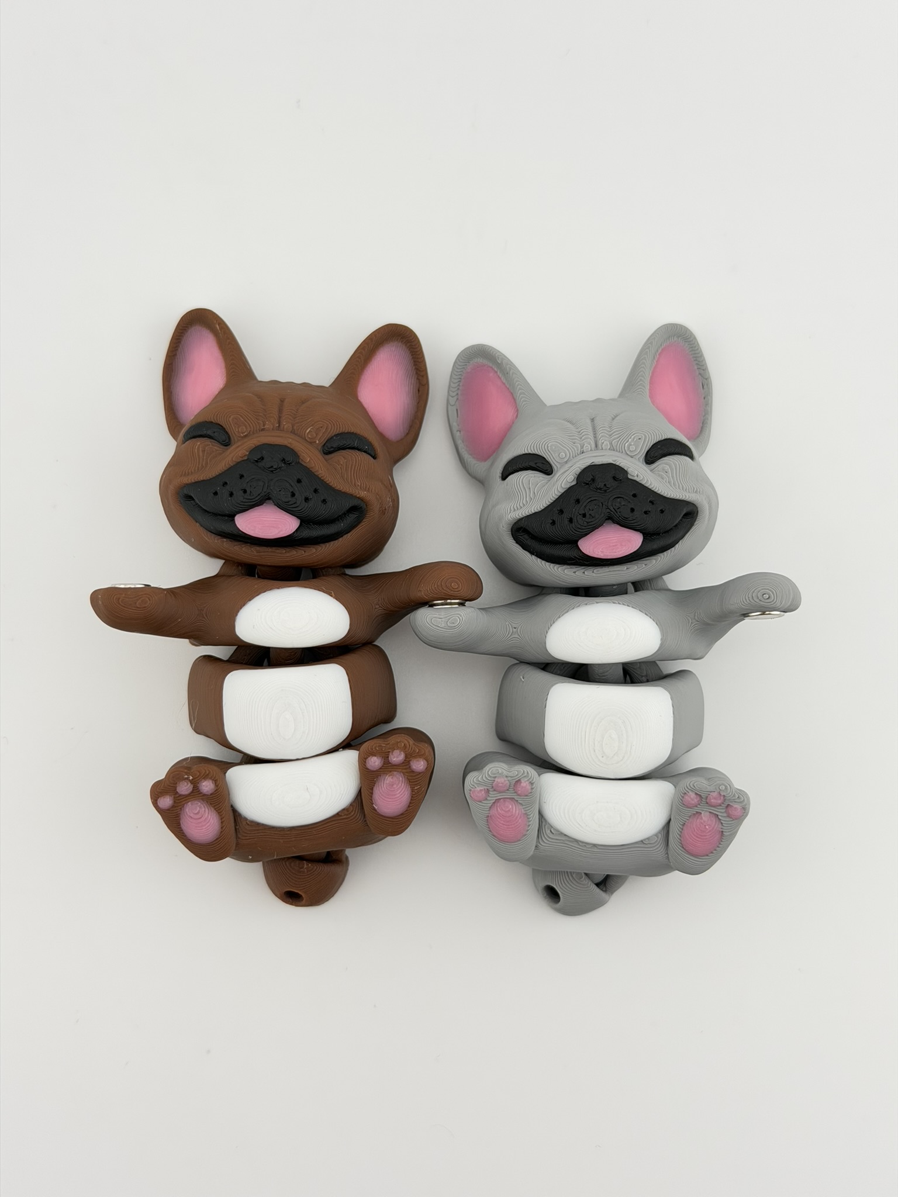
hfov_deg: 30.3
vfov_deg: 39.7
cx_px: 449
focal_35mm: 48
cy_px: 598
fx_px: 1660
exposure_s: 1/1429
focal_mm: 6.76
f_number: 1.78
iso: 64
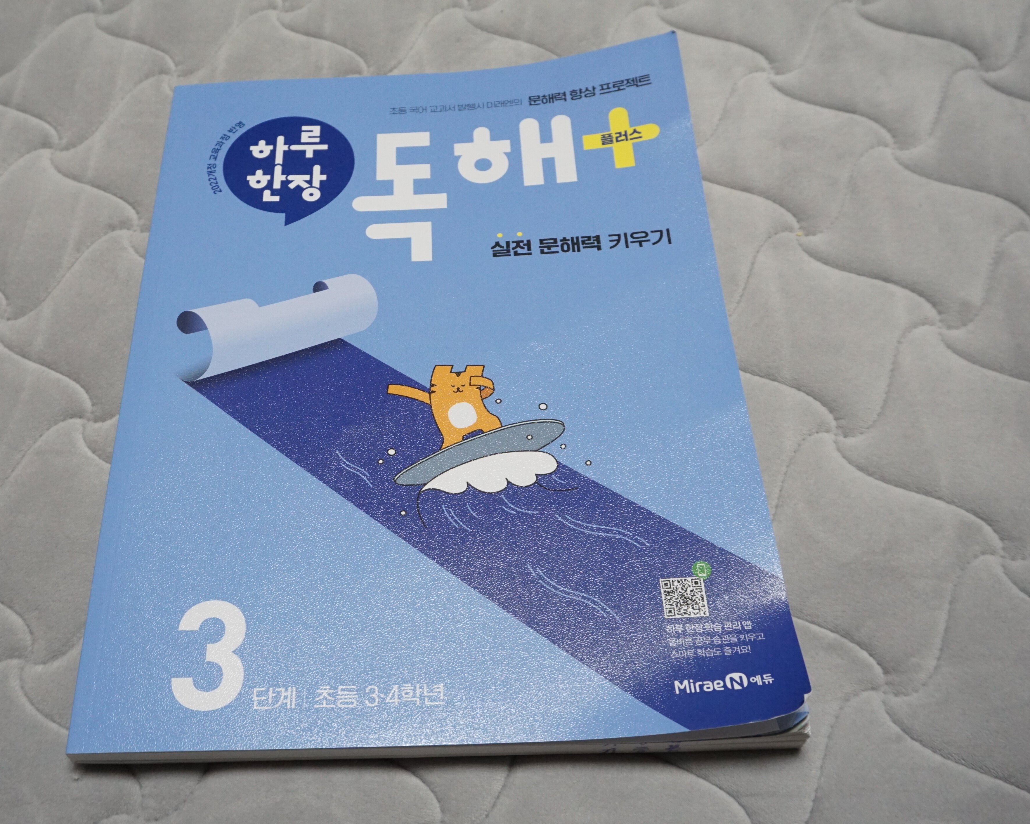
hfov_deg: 50.5
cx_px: 417
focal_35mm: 36
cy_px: 412
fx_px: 1084
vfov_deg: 41.6
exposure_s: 1/125
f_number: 5.6
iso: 1600
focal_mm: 21
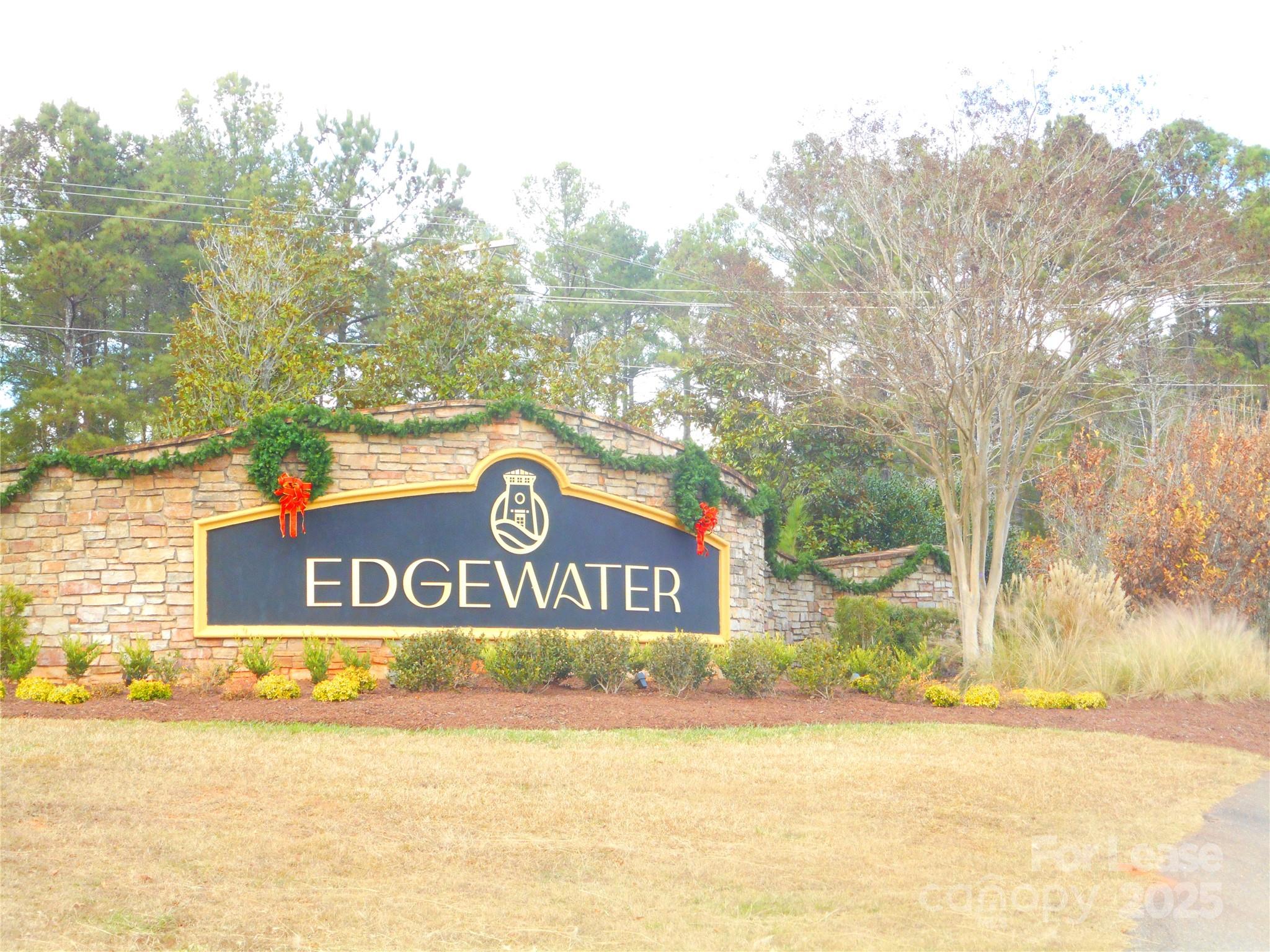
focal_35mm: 77
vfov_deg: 19.1
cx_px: 635
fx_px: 2825
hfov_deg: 25.3
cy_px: 476
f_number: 5.5
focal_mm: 13.8
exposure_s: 1/60
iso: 220
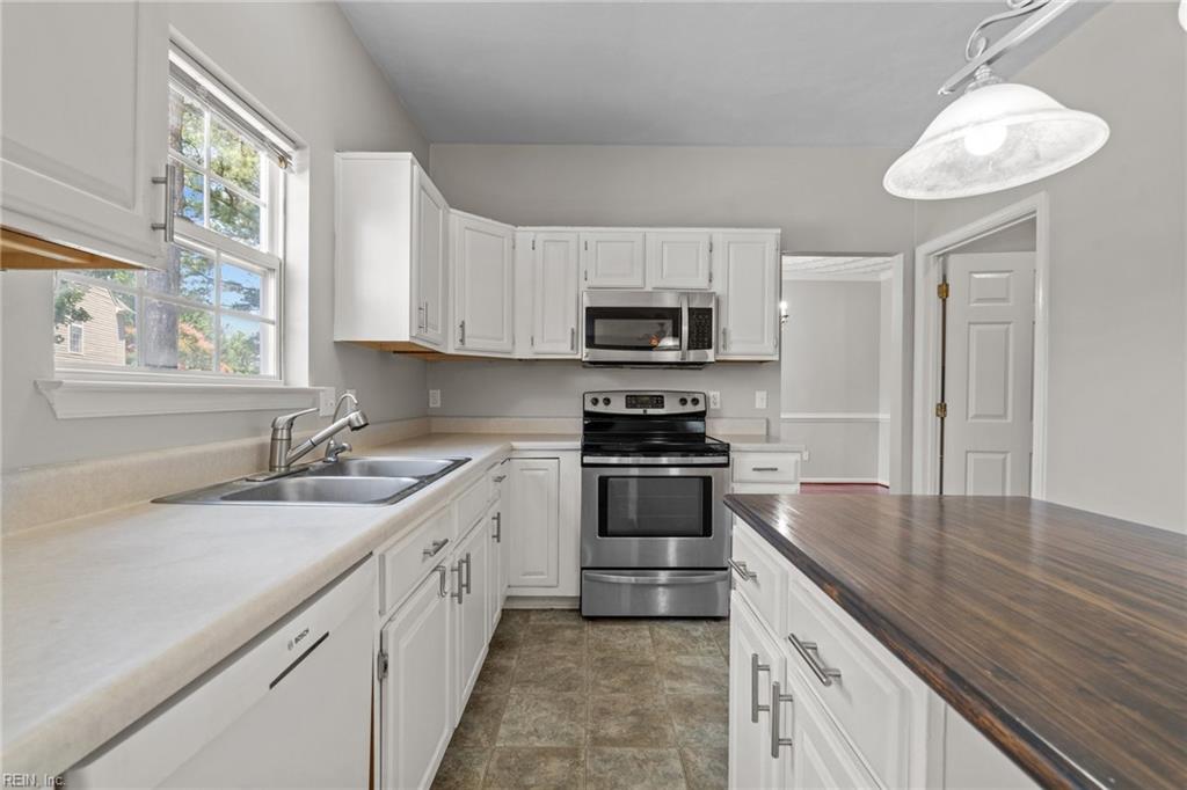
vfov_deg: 73.7
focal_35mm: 16
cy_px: 395
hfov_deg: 96.8
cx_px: 594
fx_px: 527
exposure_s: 1/8
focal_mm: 16
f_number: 8
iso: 400
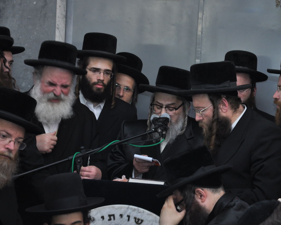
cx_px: 176
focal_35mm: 149
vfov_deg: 10.4
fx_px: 1239
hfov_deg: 12.9
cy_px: 103
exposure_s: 1/60
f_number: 5.6
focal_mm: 80
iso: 640
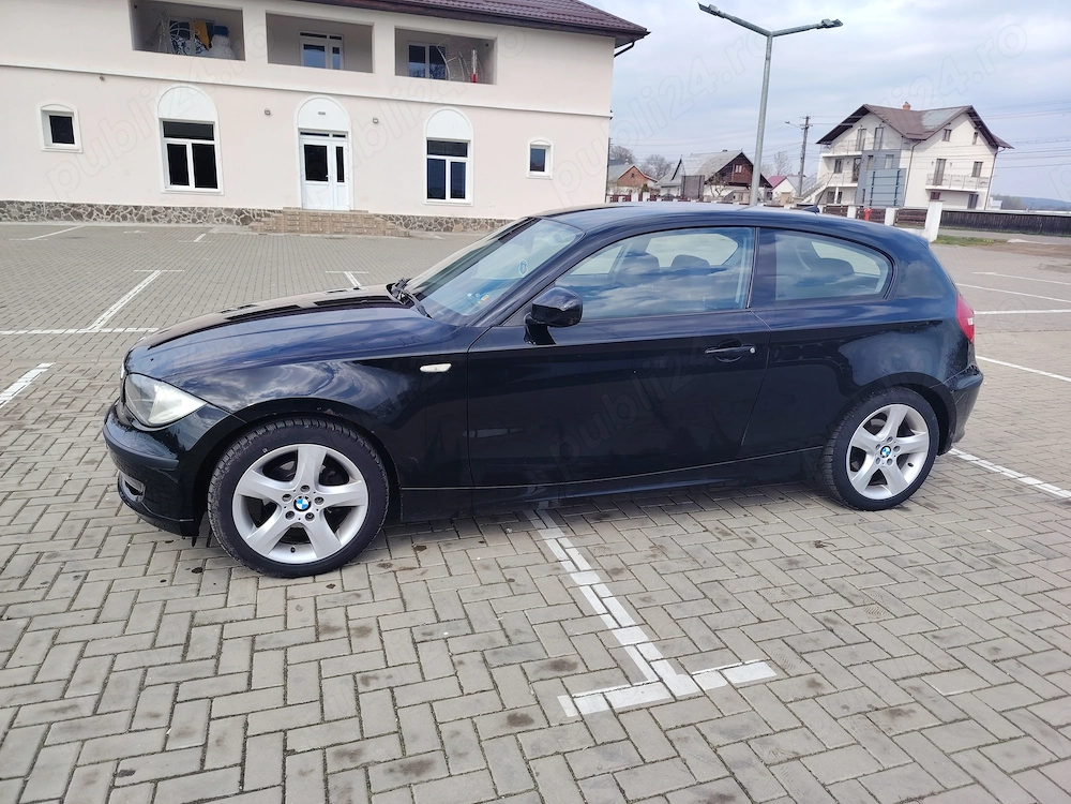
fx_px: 743
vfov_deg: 56.8
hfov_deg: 71.6
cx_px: 536
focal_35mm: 24
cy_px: 402
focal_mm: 5.25
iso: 100
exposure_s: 1/536
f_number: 1.75
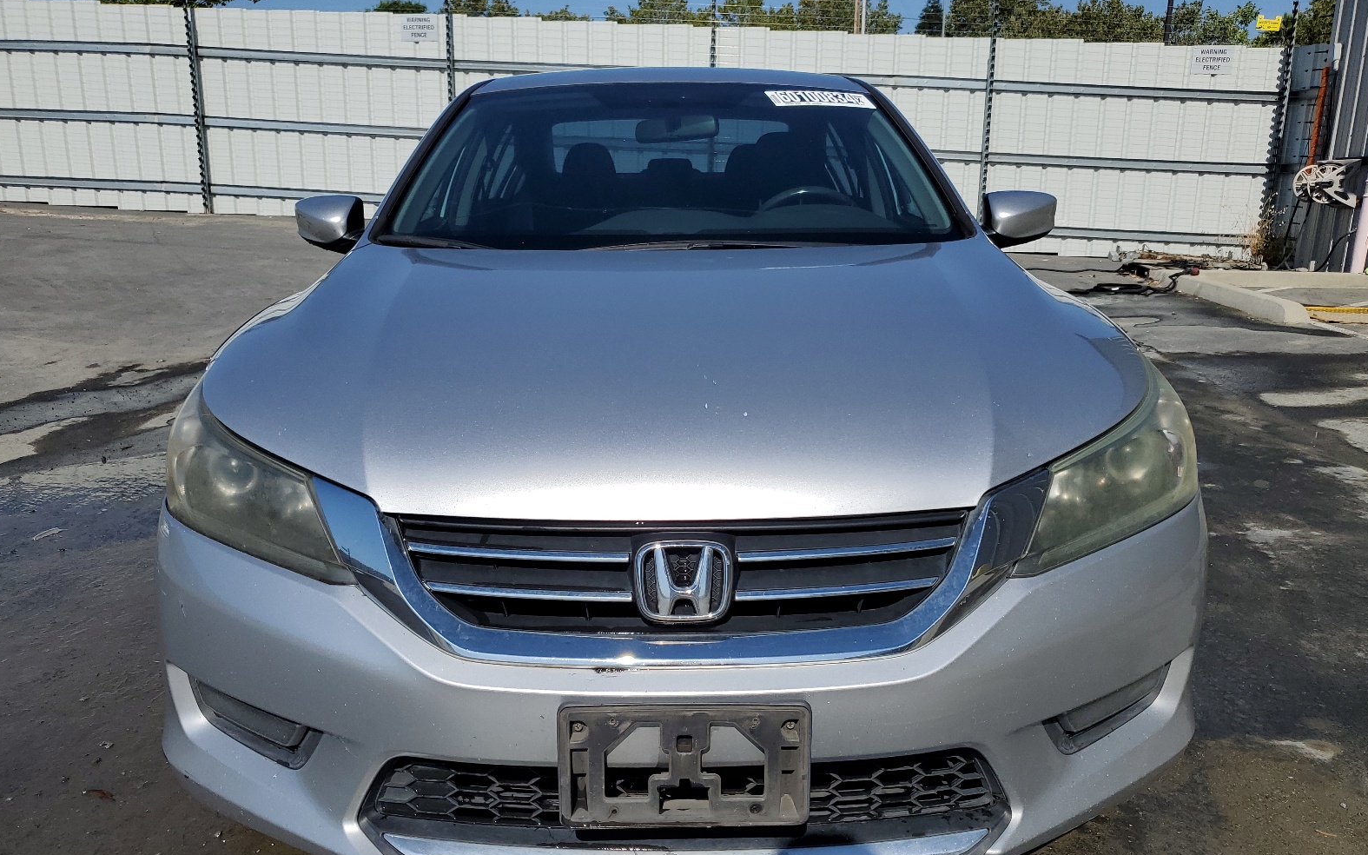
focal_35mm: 28
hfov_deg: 66.5
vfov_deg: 44.5
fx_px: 1044
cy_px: 441
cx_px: 685
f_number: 1.5
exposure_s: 1/10000
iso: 50
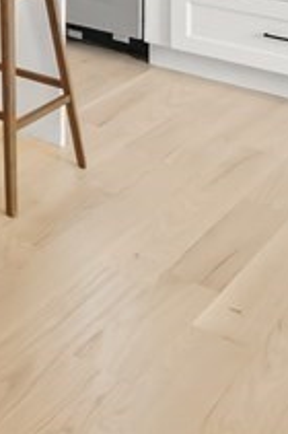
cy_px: -231
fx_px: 819
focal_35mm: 68
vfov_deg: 23.3
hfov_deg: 14.7
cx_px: -358
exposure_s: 1/50
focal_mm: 14
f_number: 8
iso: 100
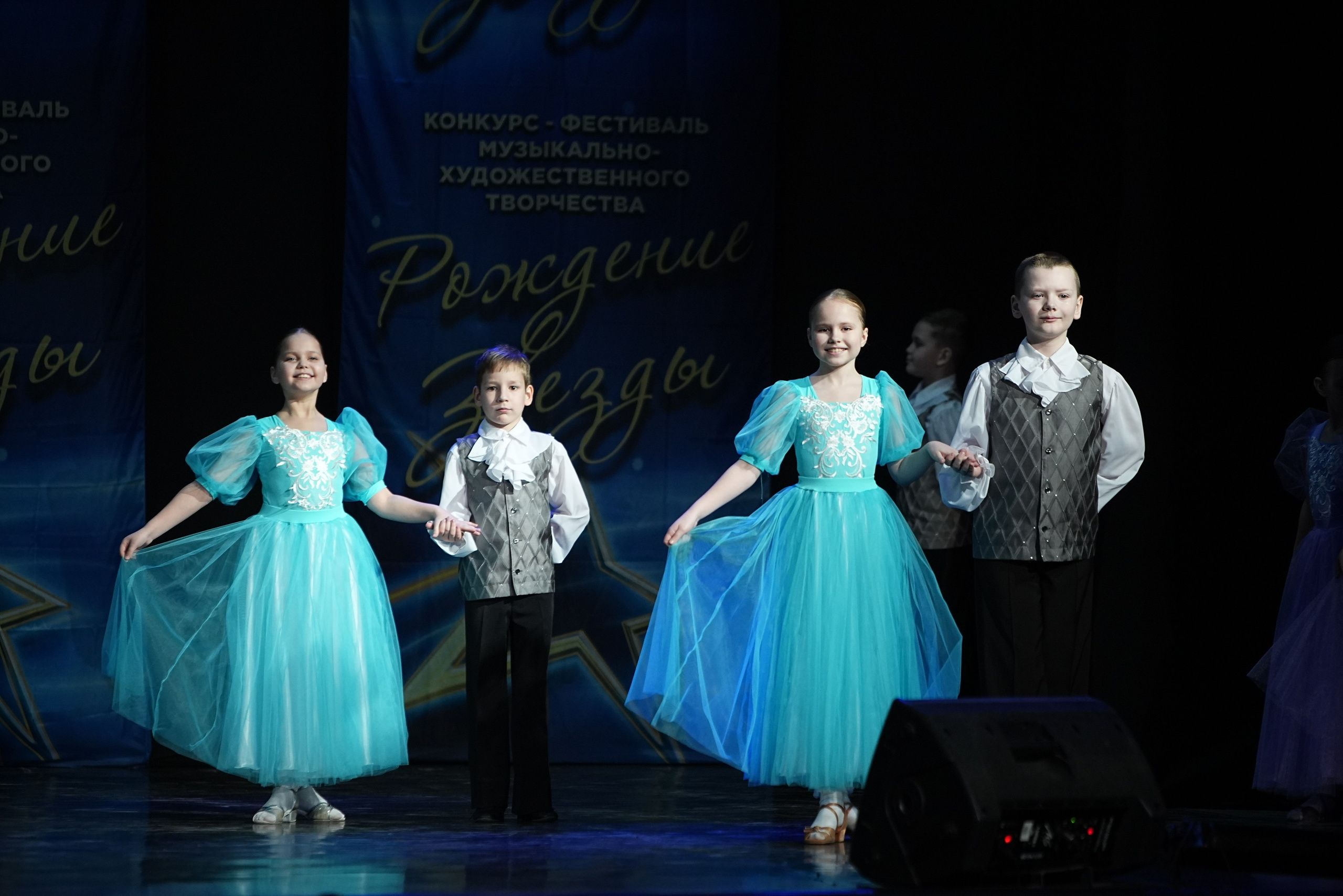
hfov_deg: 10.5
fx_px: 7274
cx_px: 672
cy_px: 448
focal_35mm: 195
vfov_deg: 7.0
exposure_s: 1/500
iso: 2000
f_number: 2.8
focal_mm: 195
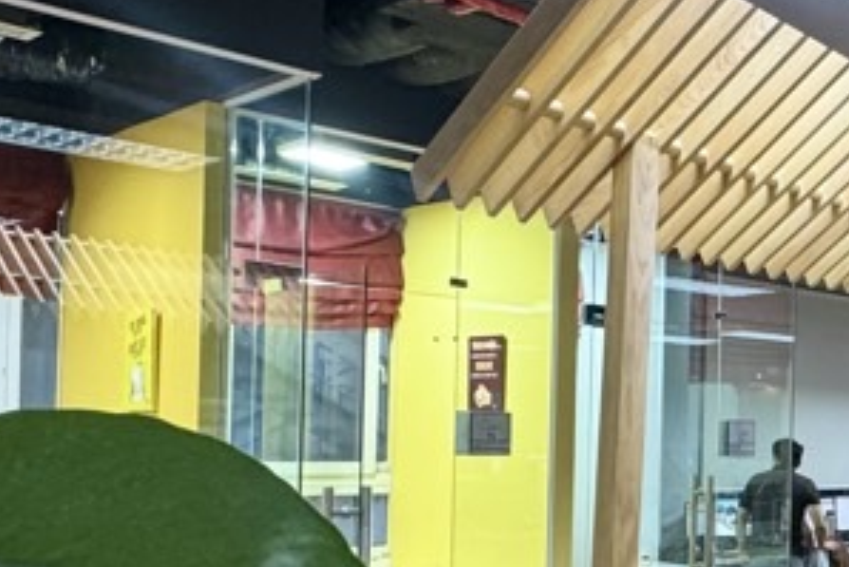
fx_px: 1180
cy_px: 436
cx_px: 1003
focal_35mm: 50
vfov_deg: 26.6
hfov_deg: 32.9
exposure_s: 1/50
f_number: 2.2
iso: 200
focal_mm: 2.22
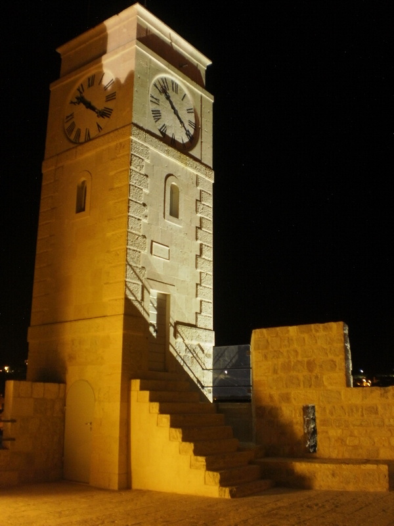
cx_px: 197
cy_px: 263
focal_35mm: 38
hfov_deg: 37.7
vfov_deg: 49.0
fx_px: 577
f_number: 3.1
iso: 200
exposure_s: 2
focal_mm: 6.3
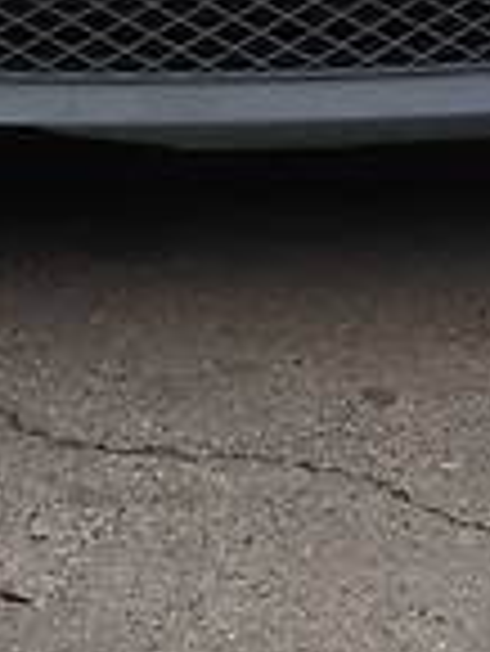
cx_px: 310
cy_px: -558
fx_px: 1866
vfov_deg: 16.3
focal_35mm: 99
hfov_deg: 14.9
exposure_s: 1/220
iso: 160
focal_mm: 3.9
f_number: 1.9
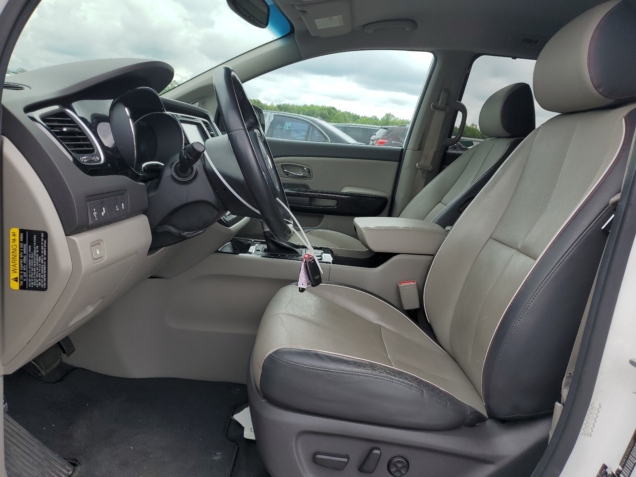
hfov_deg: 67.3
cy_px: 238
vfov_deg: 53.1
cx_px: 318
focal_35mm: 26
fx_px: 478
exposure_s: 1/1000
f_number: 1.5
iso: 50
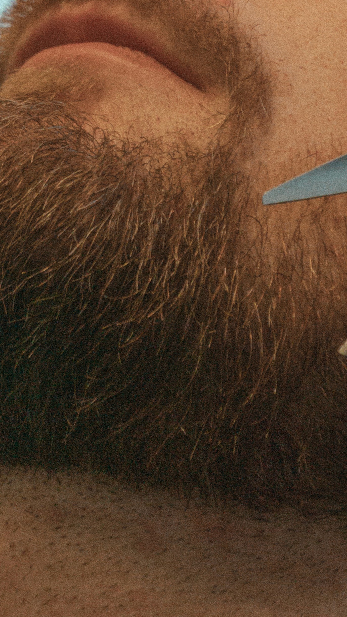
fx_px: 5038
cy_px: -77
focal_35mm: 308
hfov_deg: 3.9
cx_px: 385
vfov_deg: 7.0
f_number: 4
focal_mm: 60
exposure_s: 1/160
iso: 2500
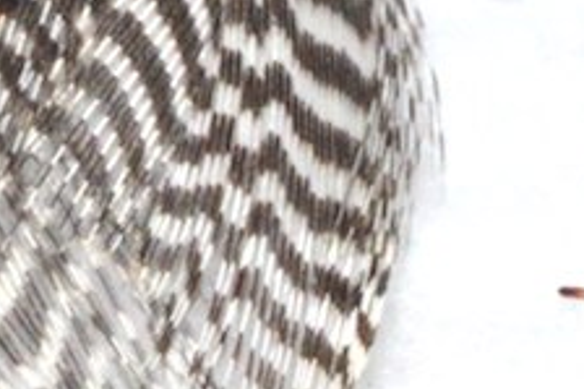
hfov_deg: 2.3
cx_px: -388
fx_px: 14654
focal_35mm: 904
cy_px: -184
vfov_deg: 1.5
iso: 1600
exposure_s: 1/200
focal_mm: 90
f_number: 29
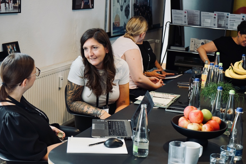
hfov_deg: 31.9
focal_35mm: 63
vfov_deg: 21.6
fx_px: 431
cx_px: 123
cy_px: 82
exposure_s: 1/160
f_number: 5.6
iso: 1250
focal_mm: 63
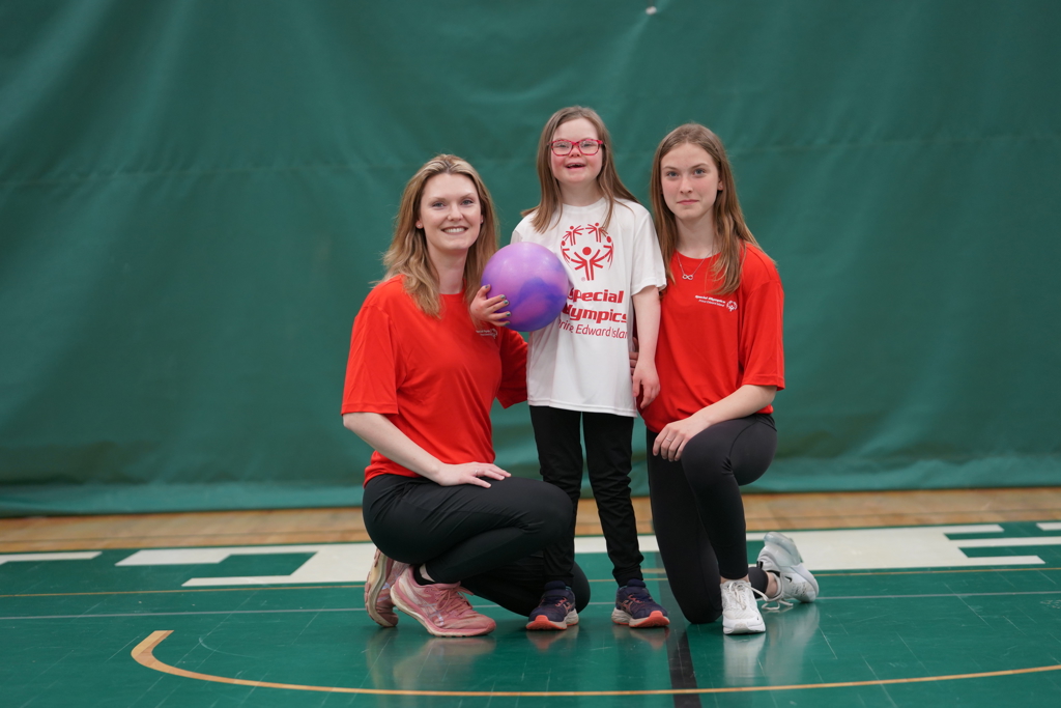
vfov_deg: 11.1
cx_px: 530
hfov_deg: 16.7
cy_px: 354
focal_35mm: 123
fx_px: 3625
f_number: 3.2
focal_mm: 123
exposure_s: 1/250
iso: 1600
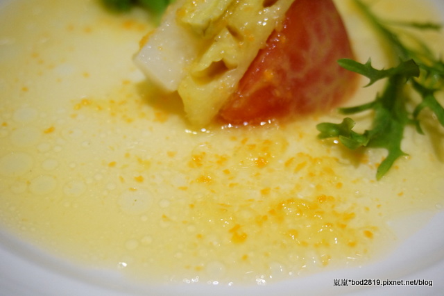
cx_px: 222
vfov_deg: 28.9
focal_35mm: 46
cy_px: 148
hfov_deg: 42.3
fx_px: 573
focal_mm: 31
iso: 1600
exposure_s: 1/60
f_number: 5
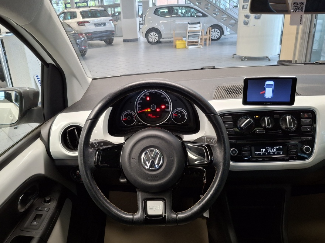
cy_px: 127
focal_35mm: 29
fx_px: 272
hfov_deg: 61.4
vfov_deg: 48.2
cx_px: 141
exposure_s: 1/100
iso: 200
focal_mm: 4.69
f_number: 1.8
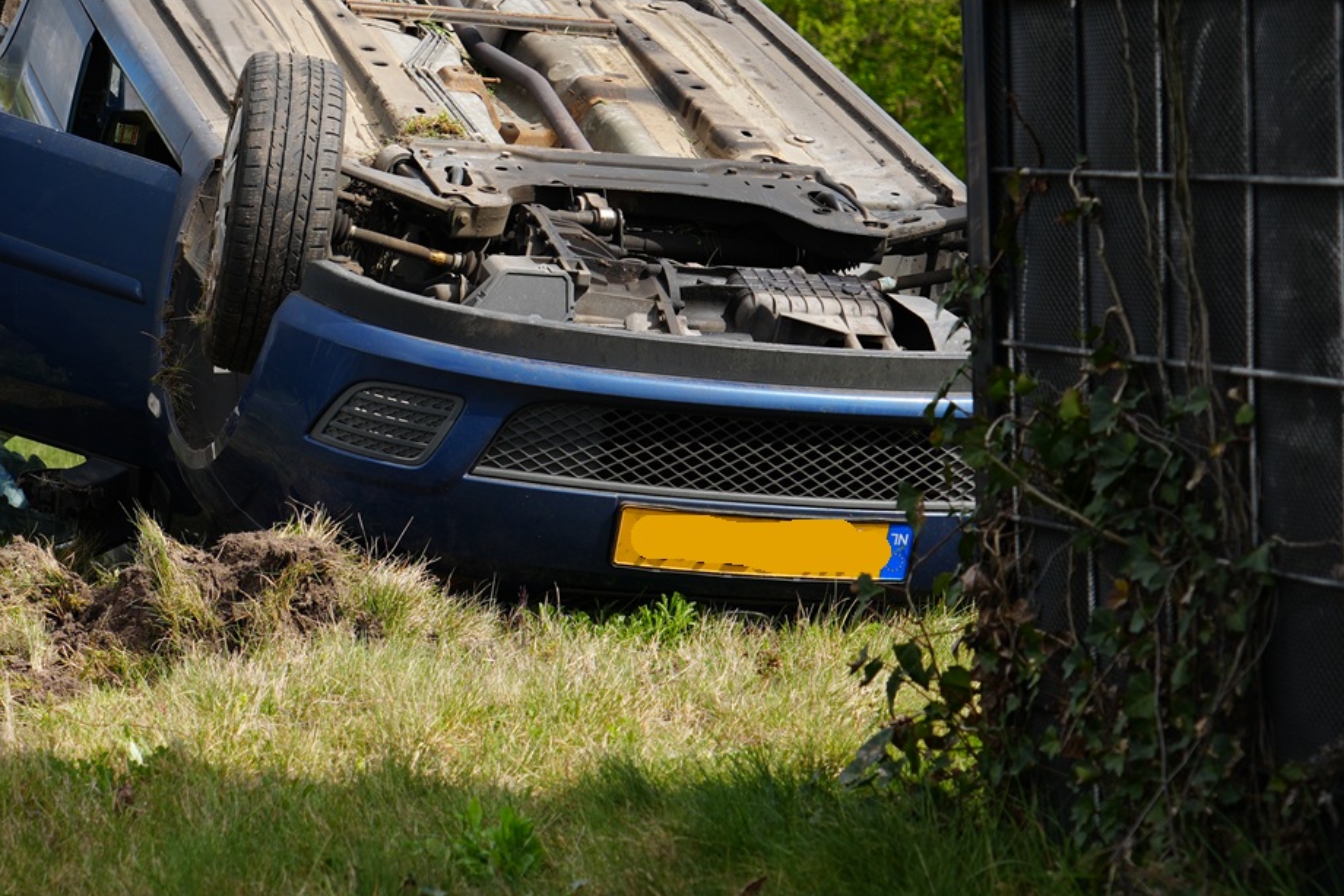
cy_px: 114
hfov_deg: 16.7
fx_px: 4518
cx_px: 93
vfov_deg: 11.3
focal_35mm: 121
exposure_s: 1/500
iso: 100
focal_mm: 58
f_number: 5
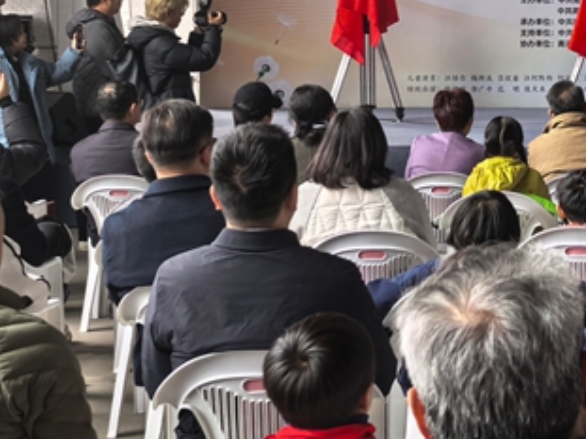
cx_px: 622
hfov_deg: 20.9
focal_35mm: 90
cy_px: 67
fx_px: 1523
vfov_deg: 16.2
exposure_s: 1/309
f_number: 2
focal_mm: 5.75
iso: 50
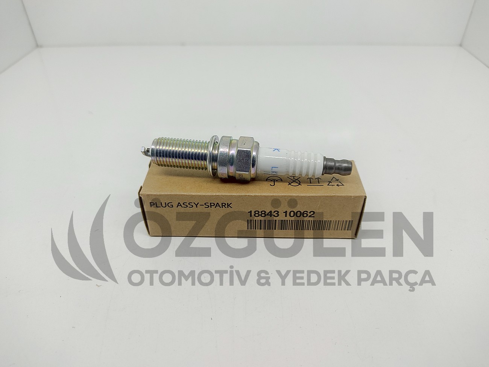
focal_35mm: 26
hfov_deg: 67.3
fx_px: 367
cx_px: 244
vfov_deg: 53.1
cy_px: 184
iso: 171
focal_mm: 4.74
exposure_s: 1/120
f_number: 1.79
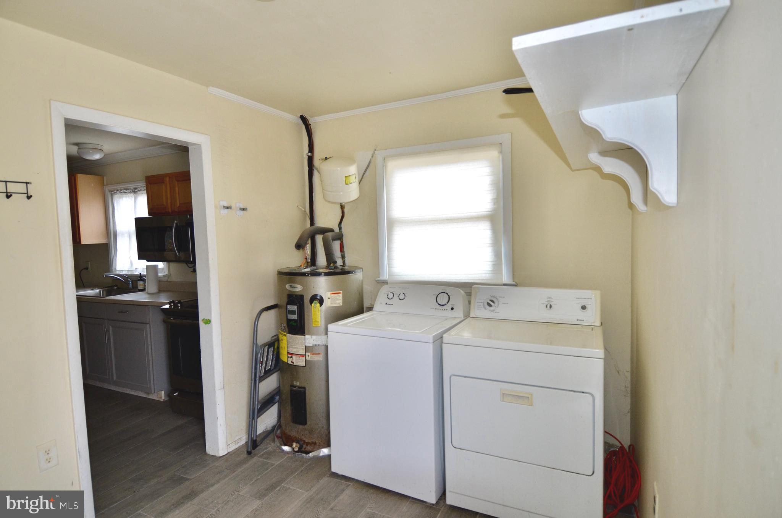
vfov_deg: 36.7
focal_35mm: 36
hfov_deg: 53.2
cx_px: 391
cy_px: 259
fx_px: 780
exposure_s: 1/100
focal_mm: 24
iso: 400
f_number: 4
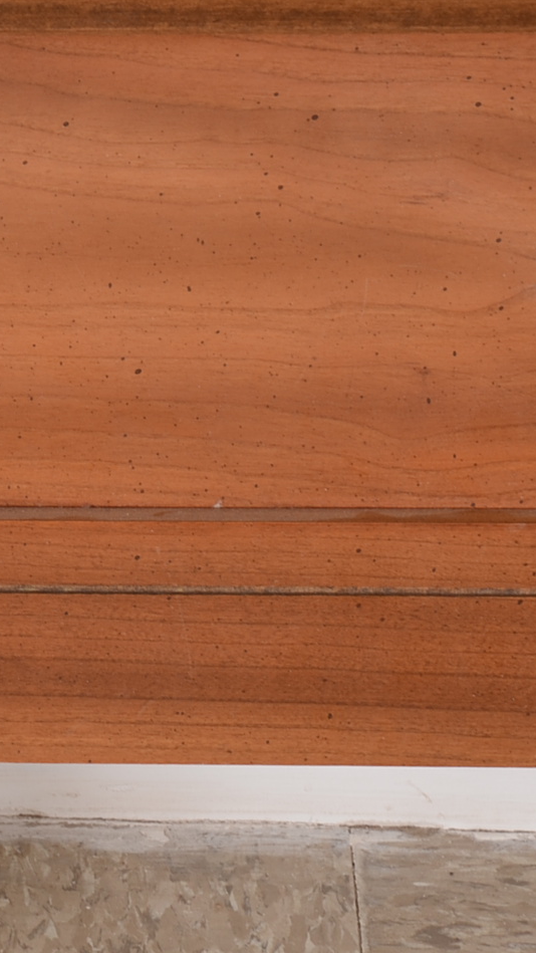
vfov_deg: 5.1
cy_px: 487
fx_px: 10795
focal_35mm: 427
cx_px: -333
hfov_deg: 2.8
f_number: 10
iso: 125
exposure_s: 1/160
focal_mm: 105
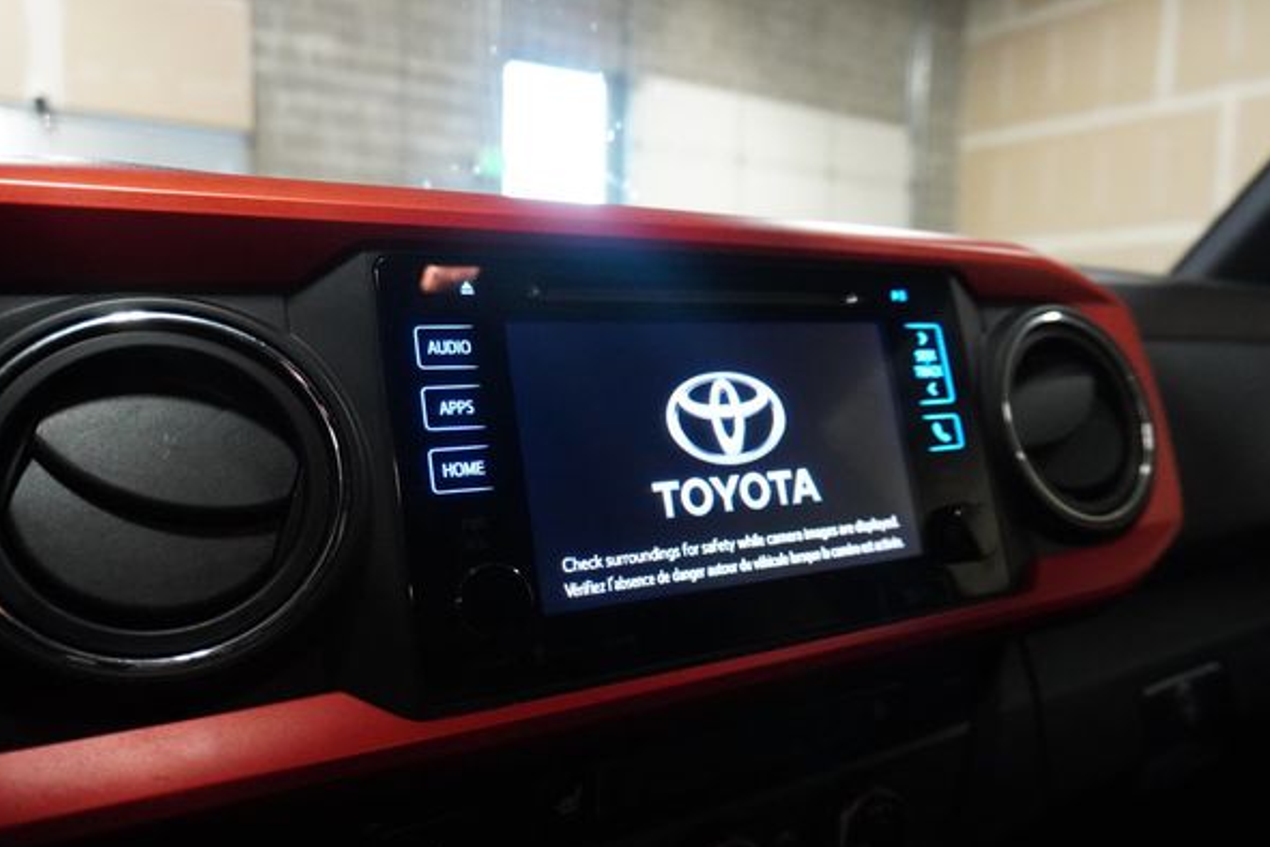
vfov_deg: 49.5
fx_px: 917
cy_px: 457
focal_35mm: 26
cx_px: 668
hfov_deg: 69.3
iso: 5000
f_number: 3.5
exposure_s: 1/160
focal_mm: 16
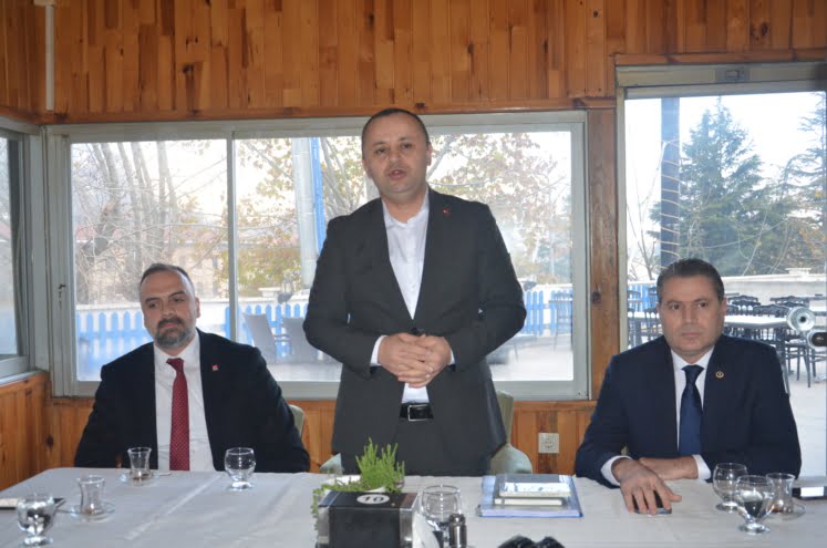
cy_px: 274
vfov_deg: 34.1
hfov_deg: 49.6
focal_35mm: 39
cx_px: 414
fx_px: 894
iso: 1250
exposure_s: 1/250
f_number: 5.6
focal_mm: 26
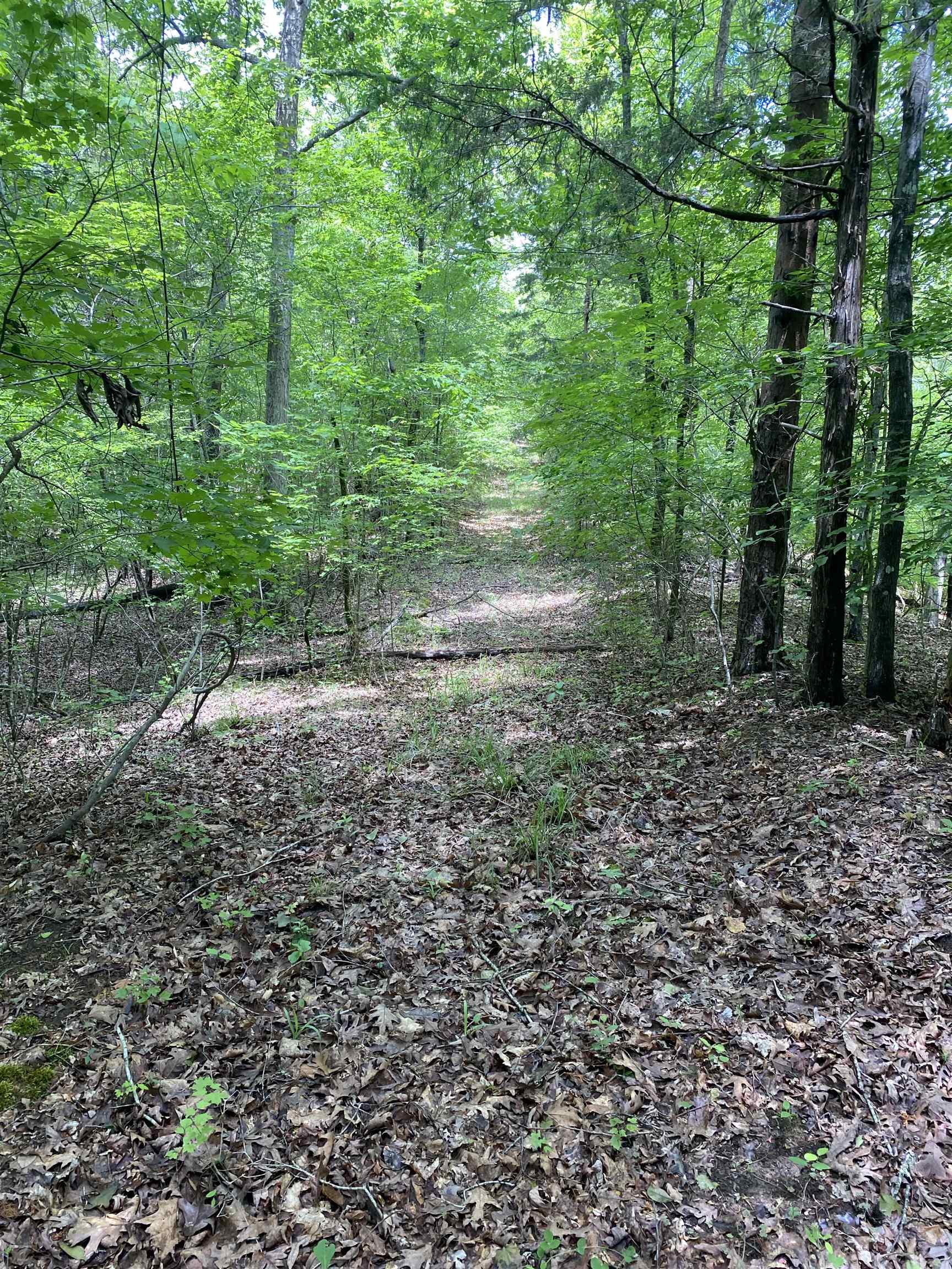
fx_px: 953
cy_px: 634
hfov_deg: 53.1
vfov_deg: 67.3
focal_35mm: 26
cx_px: 476
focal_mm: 4.25
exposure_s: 1/122
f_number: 1.8
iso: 64
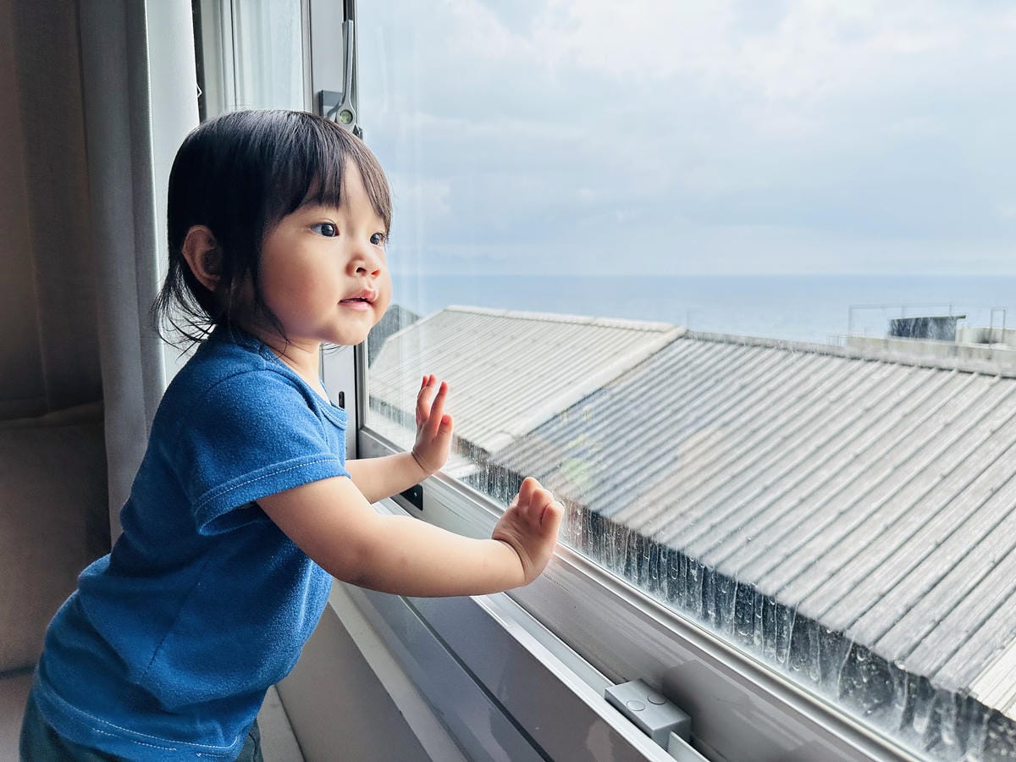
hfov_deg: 71.6
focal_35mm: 24
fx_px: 704
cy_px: 381
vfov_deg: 56.8
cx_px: 508
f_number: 1.78
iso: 80
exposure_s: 1/498
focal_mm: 6.86
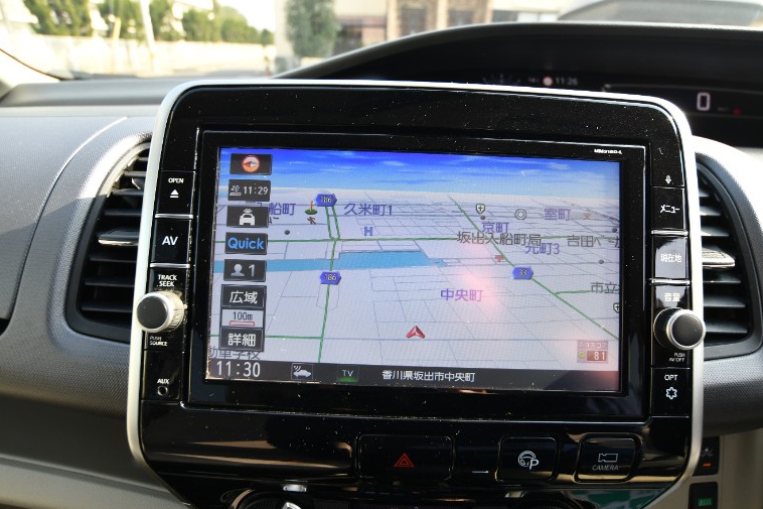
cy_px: 261
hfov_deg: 86.9
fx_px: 403
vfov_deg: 64.5
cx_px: 401
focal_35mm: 19
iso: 400
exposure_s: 1/250
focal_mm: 12
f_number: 5
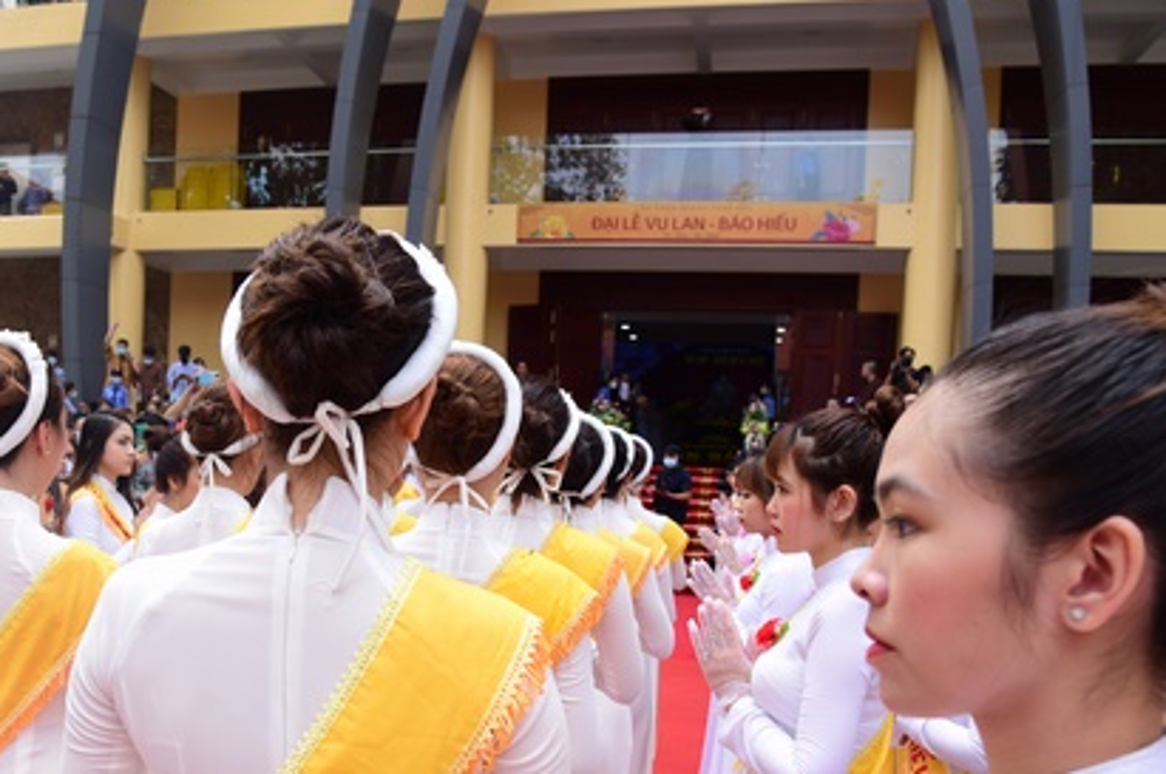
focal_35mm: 38
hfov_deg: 50.1
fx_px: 1229
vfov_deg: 34.4
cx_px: 414
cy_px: 551
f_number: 6.3
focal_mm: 24
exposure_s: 1/200
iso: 250
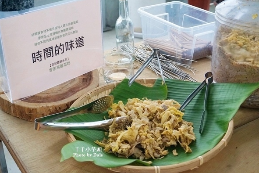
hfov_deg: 39.9
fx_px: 356
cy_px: 84
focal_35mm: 50
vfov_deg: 27.2
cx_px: 133
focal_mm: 31
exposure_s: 1/160
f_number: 5
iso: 1250
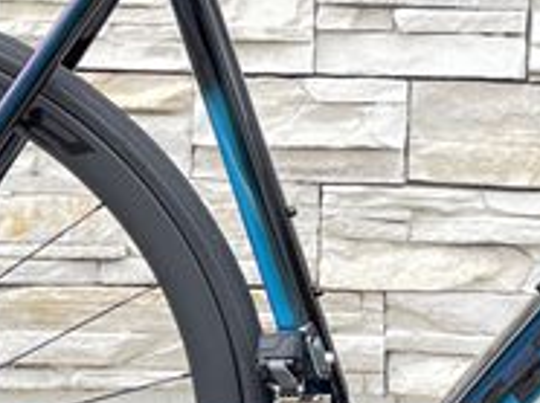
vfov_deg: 13.2
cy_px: 197
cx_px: 479
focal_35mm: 112
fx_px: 1745
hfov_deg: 17.4
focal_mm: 4.2
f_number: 1.6
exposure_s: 1/185
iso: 40
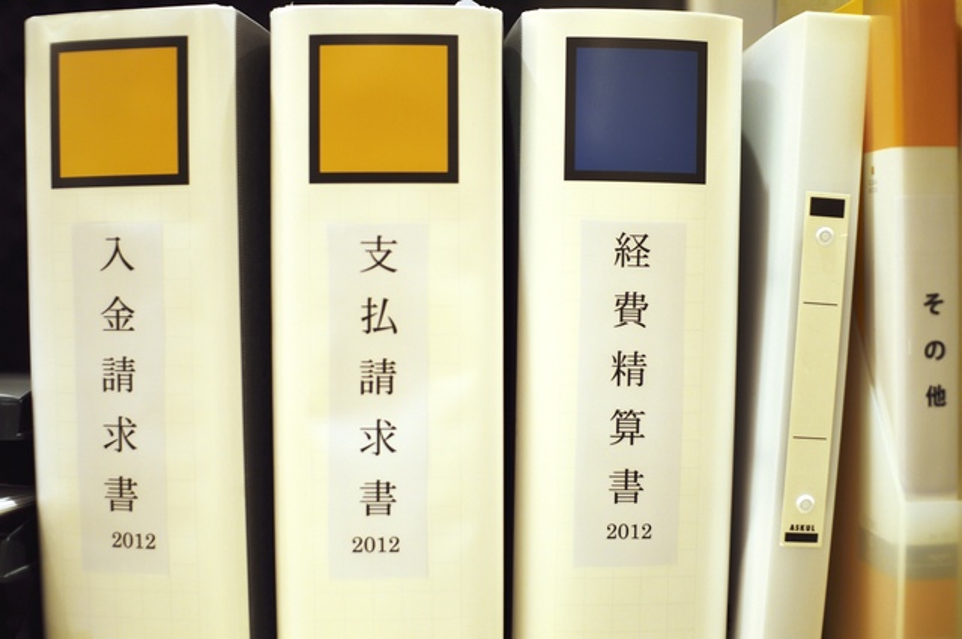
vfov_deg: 29.8
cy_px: 320
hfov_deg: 43.7
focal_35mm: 45
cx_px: 481
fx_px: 1201
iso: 100
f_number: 1.4
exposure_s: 1/50
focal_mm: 30
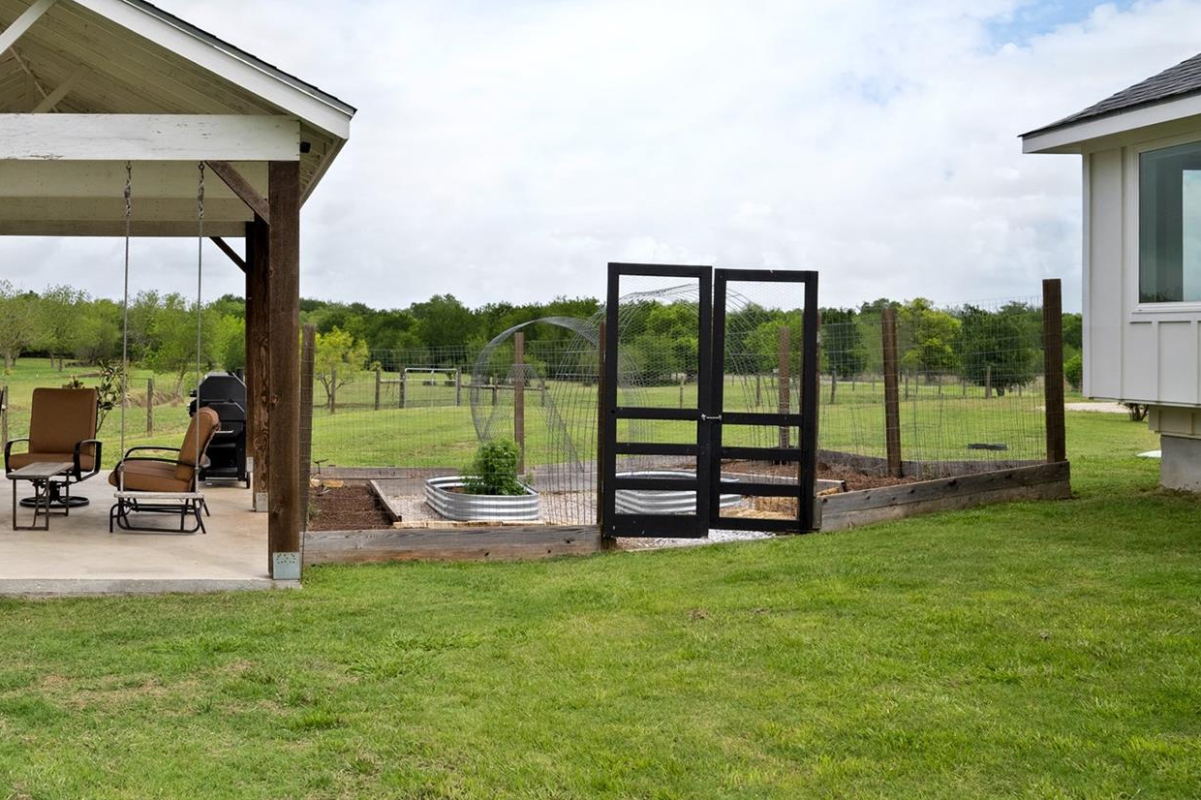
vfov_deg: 34.3
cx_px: 235
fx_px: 1295
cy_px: 350
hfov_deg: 47.0
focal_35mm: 39
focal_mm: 23.5
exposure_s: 1/6400
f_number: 8
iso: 800
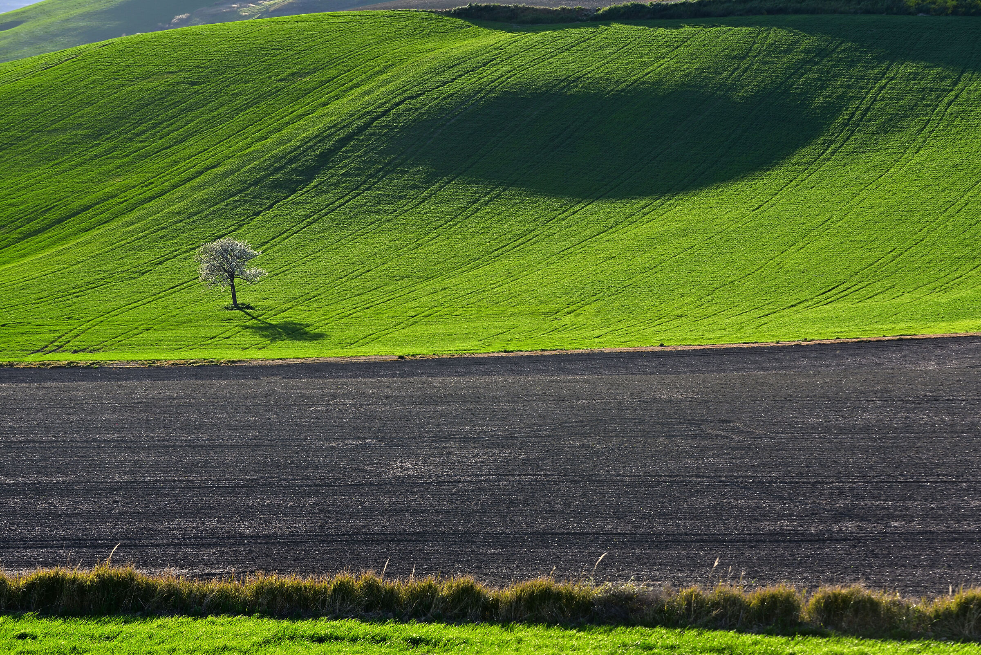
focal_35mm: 110
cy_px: 328
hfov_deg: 18.6
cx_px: 490
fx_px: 2998
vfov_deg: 12.5
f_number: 9
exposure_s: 1/250
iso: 200
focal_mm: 110
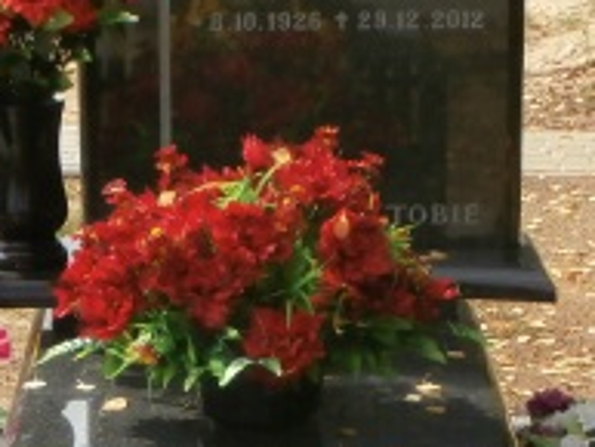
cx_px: 268
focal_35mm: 156
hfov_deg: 12.7
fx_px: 2683
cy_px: 469
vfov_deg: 9.4
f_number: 4.2
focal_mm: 8.29
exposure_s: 1/500
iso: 100
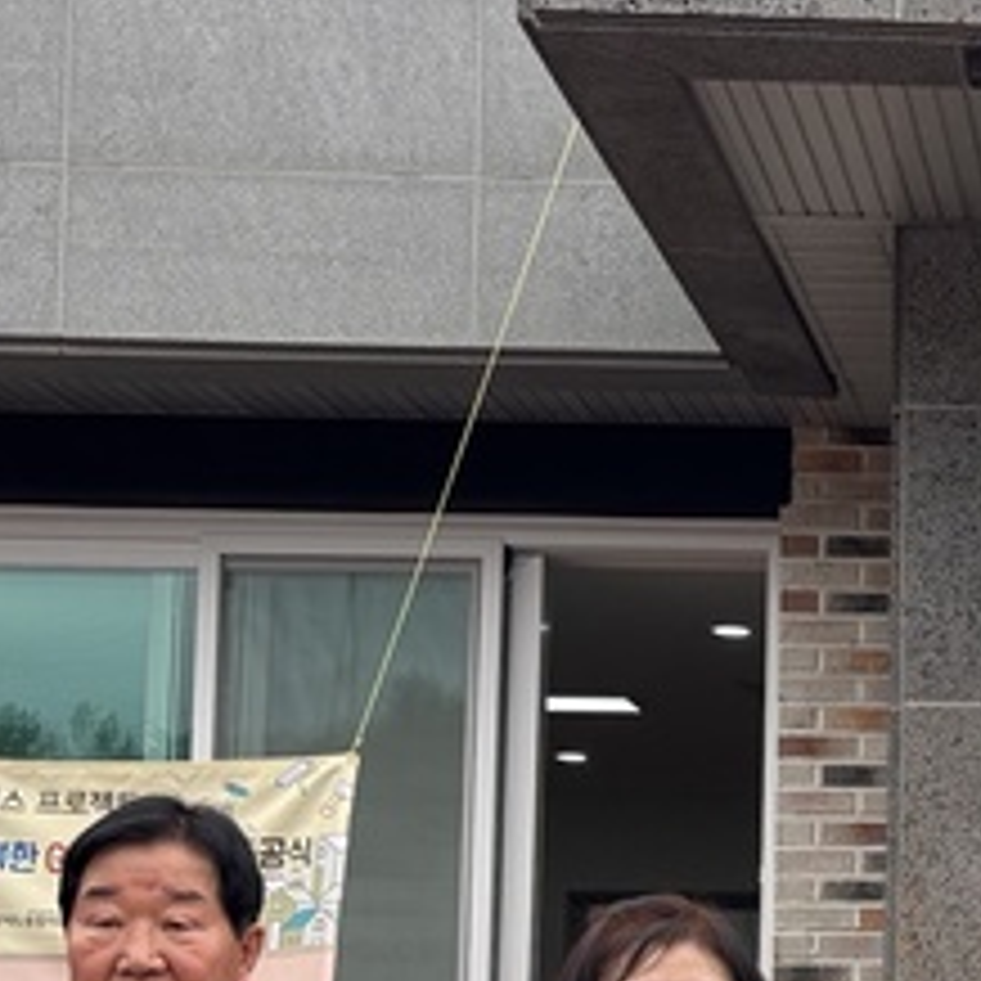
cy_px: 902
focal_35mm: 95
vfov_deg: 18.0
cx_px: 1508
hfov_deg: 16.5
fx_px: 3046
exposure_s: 1/670
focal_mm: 5.96
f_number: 1.6
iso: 50
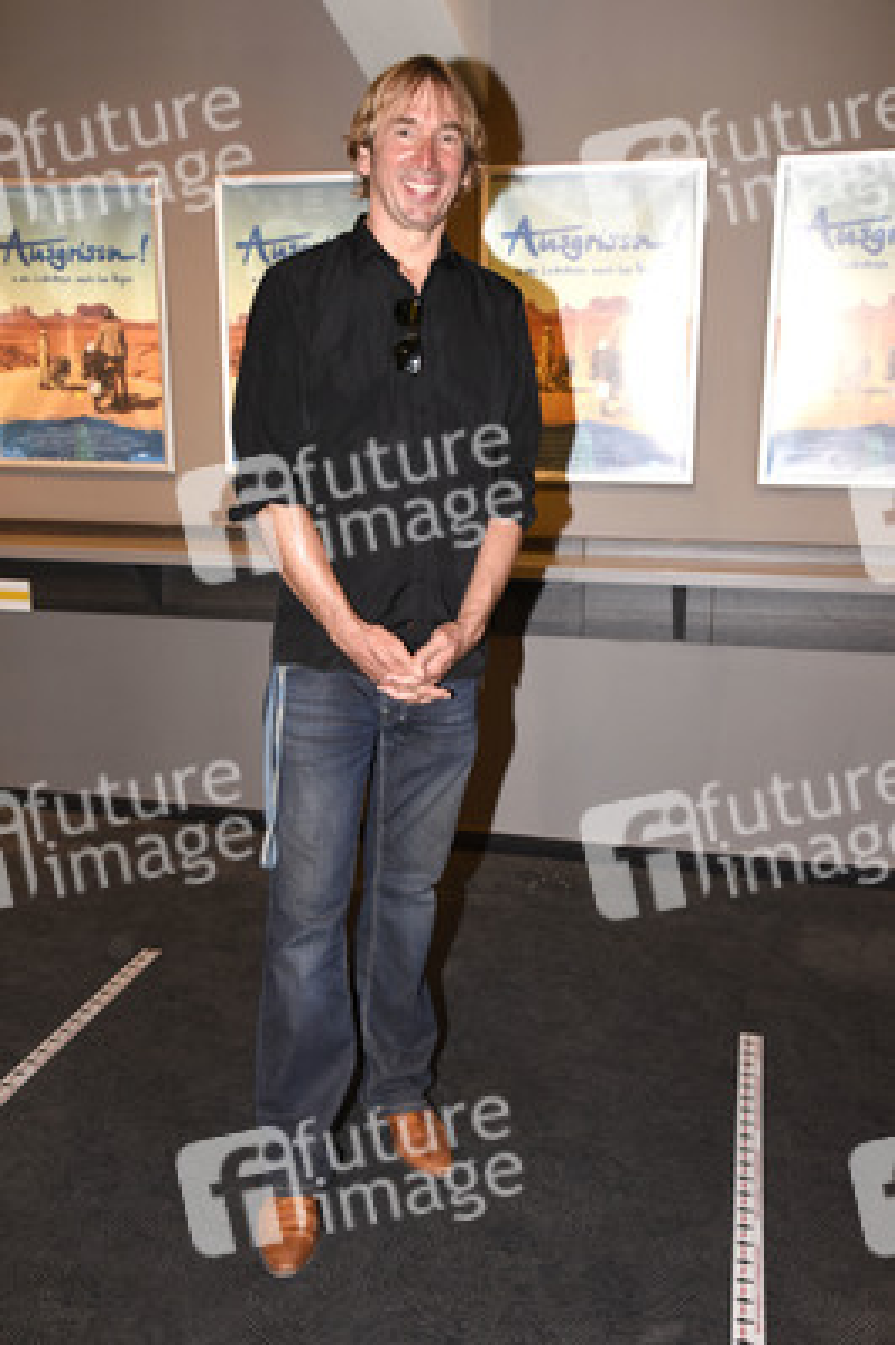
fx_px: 1195
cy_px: 672
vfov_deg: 58.8
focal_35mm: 32
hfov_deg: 41.0
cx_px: 448
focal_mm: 32
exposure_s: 1/80
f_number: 6.3
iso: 2500
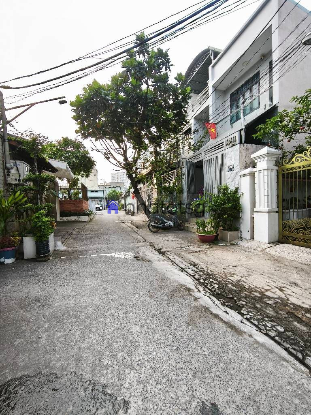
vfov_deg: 98.2
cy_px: 208
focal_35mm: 15
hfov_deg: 81.7
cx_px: 156
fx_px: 180
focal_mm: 1.91
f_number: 2.2
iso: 50
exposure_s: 1/145
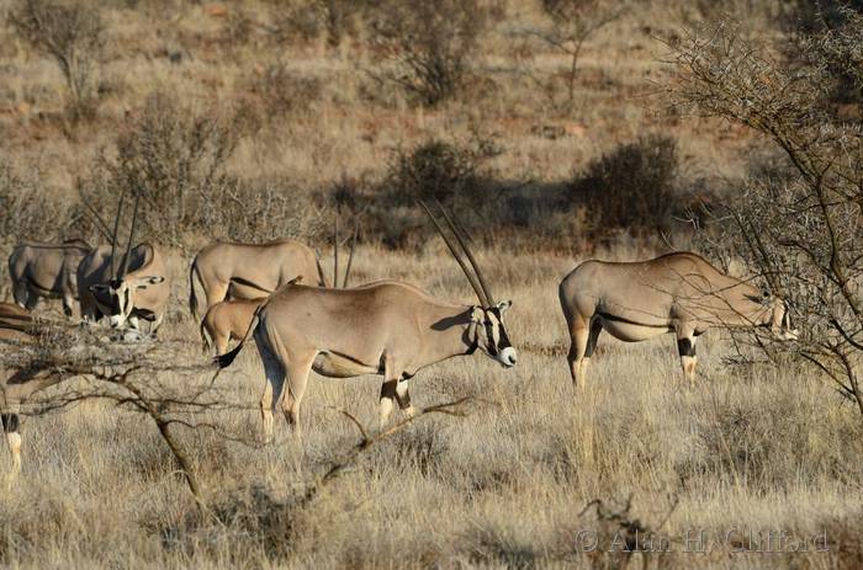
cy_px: 285
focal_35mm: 600
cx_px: 432
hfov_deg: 3.4
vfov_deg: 2.3
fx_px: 14348
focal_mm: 400
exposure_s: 1/400
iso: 200
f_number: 9
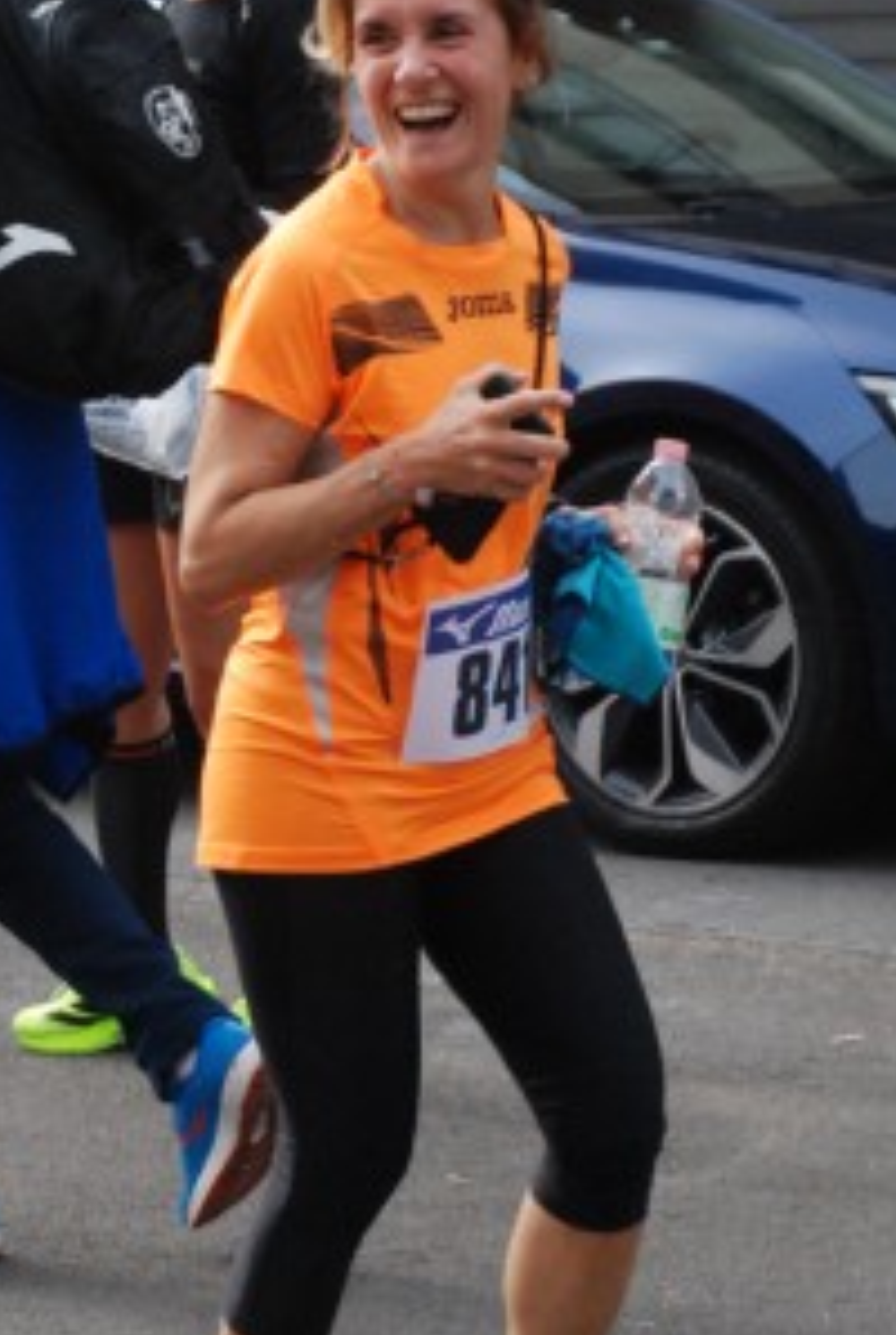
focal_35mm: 175
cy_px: 829
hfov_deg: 7.9
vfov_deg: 11.7
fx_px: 6503
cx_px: 374
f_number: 5.3
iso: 1000
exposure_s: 1/640
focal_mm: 58
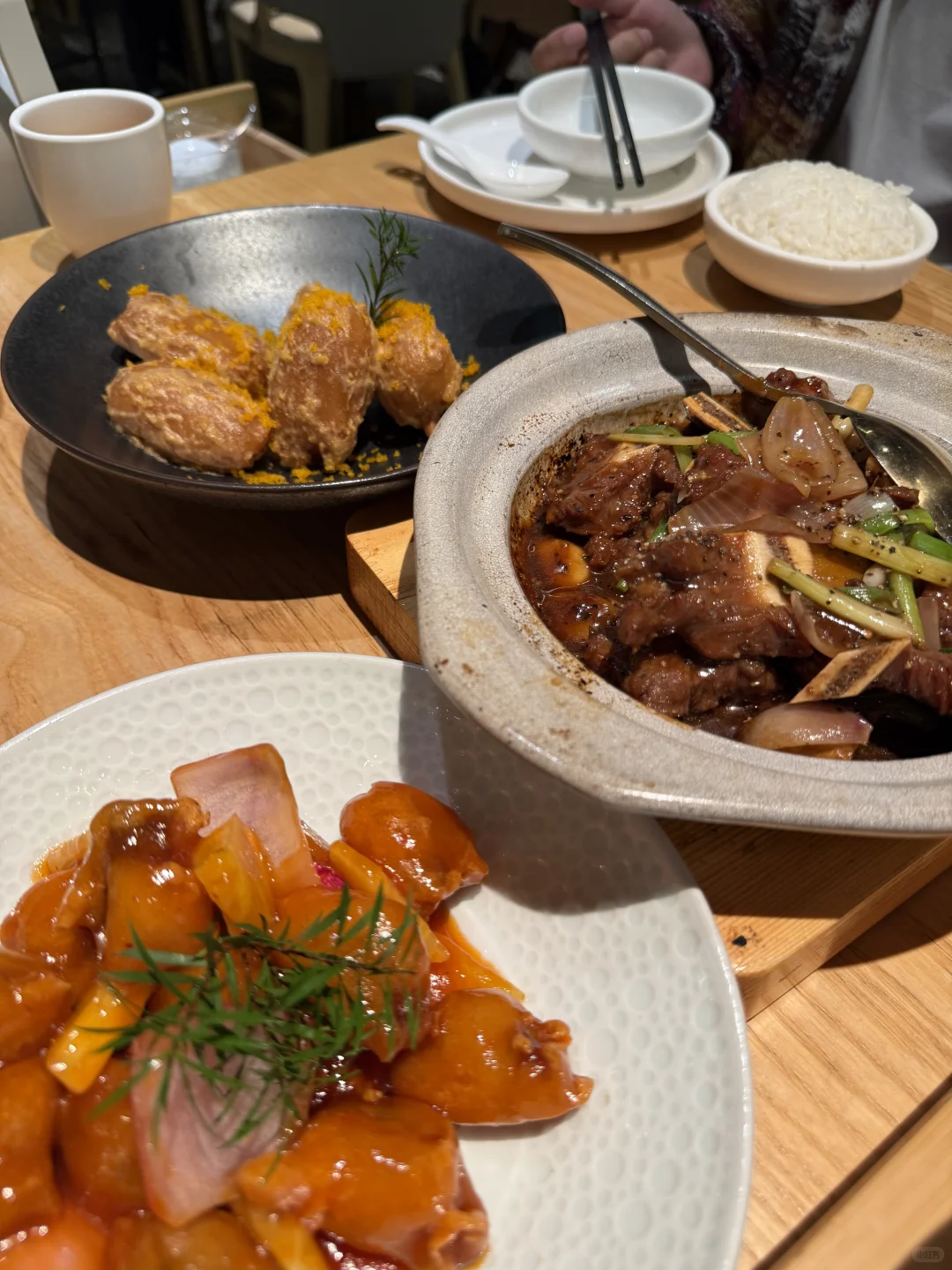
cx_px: 476
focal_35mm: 24
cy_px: 635
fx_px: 880
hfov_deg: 56.8
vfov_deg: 71.6
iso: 125
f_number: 1.78
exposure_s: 1/103
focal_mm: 6.76
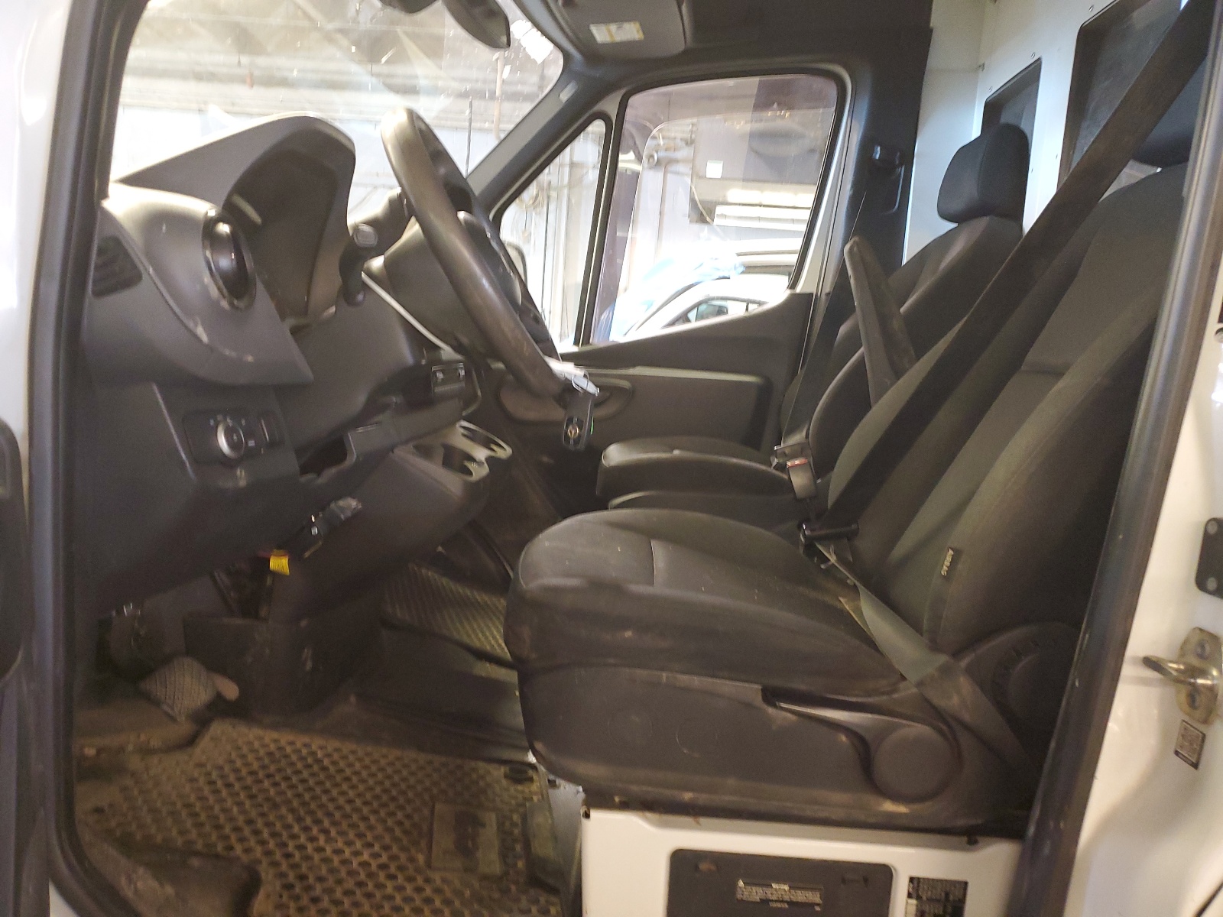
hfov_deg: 67.3
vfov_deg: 53.1
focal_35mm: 26
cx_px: 612
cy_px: 458
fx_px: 919
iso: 284
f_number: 1.5
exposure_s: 1/20
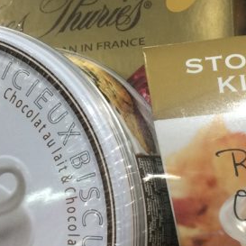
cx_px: 131
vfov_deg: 17.9
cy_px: 42
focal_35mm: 96
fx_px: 772
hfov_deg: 18.1
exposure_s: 1/30
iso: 80
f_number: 2.2
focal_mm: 4.15
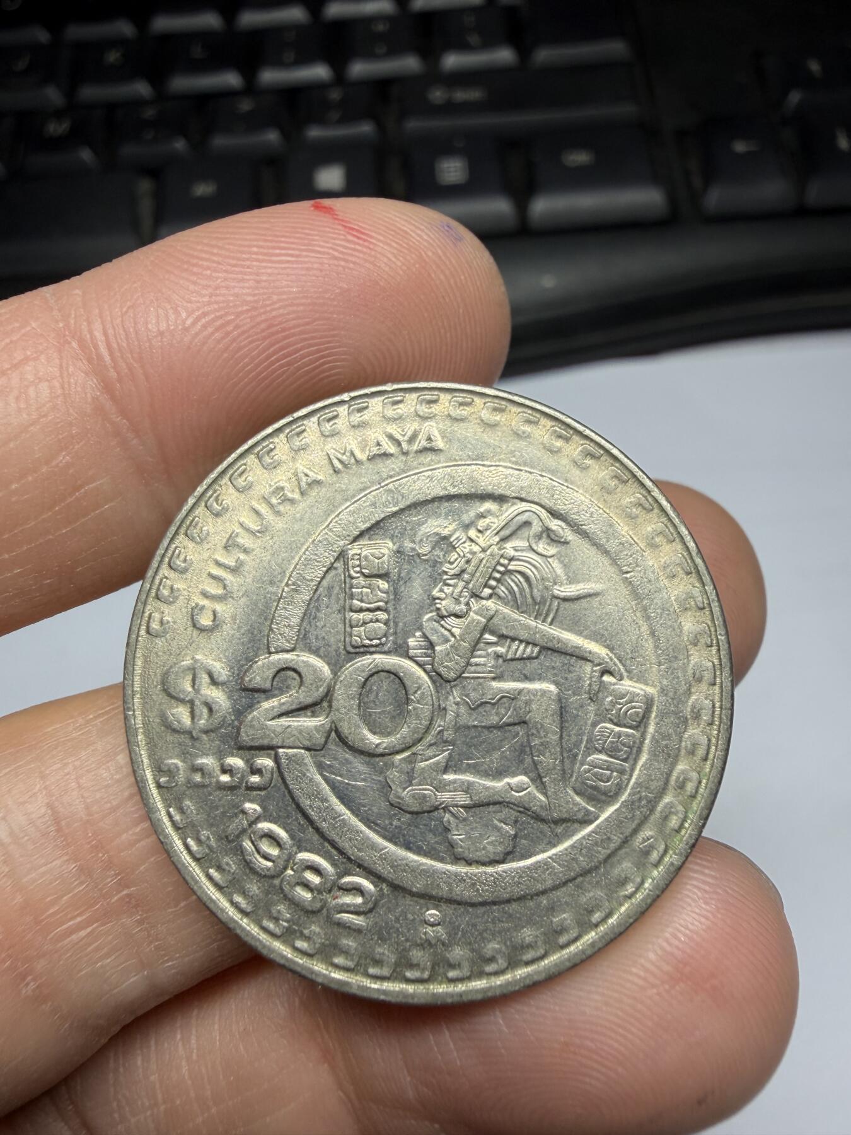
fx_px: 852
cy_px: 568
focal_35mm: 26
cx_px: 426
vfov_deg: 67.3
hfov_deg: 53.1
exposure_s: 1/121
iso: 64
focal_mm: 2.22
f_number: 2.2
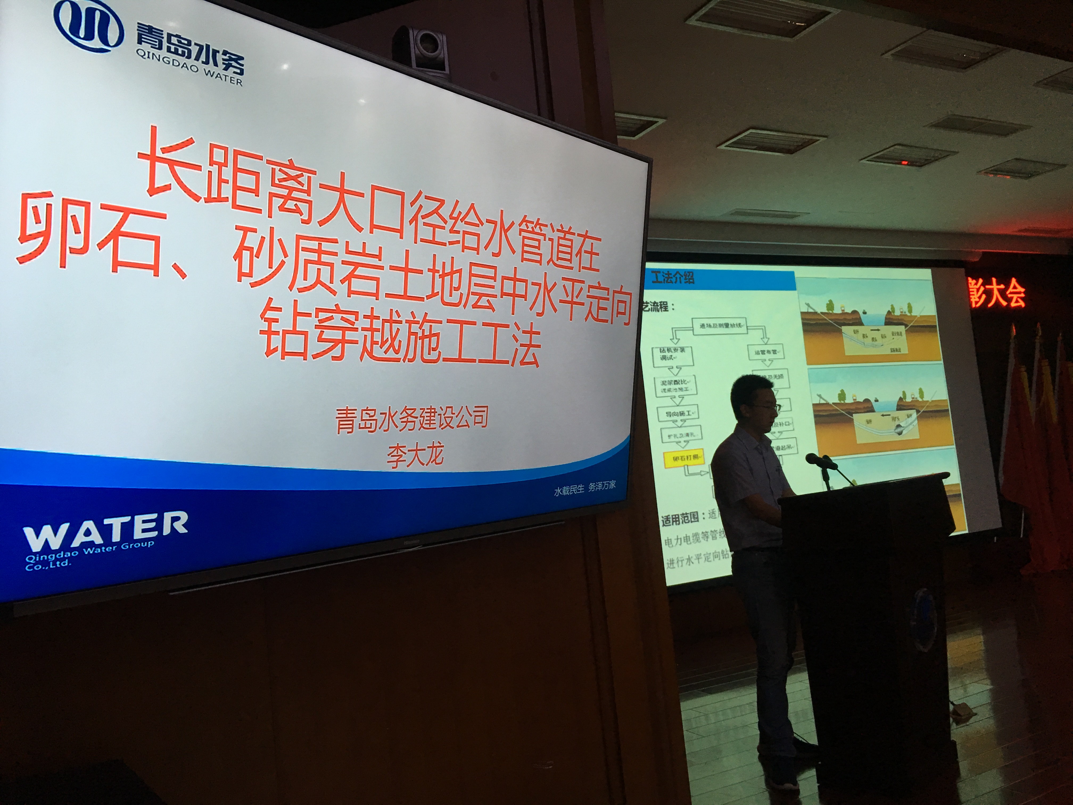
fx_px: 899
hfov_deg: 61.7
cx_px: 536
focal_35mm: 29
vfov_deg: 48.2
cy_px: 402
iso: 40
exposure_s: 1/33
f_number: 2.2
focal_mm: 4.15
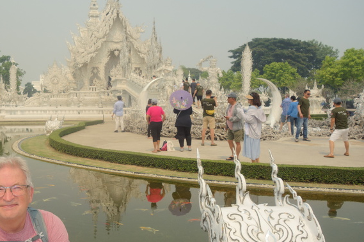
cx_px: 116
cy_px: 134
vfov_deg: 34.2
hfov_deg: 48.6
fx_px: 394
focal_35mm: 39
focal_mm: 10.4
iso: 125
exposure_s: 1/640
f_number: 5.6
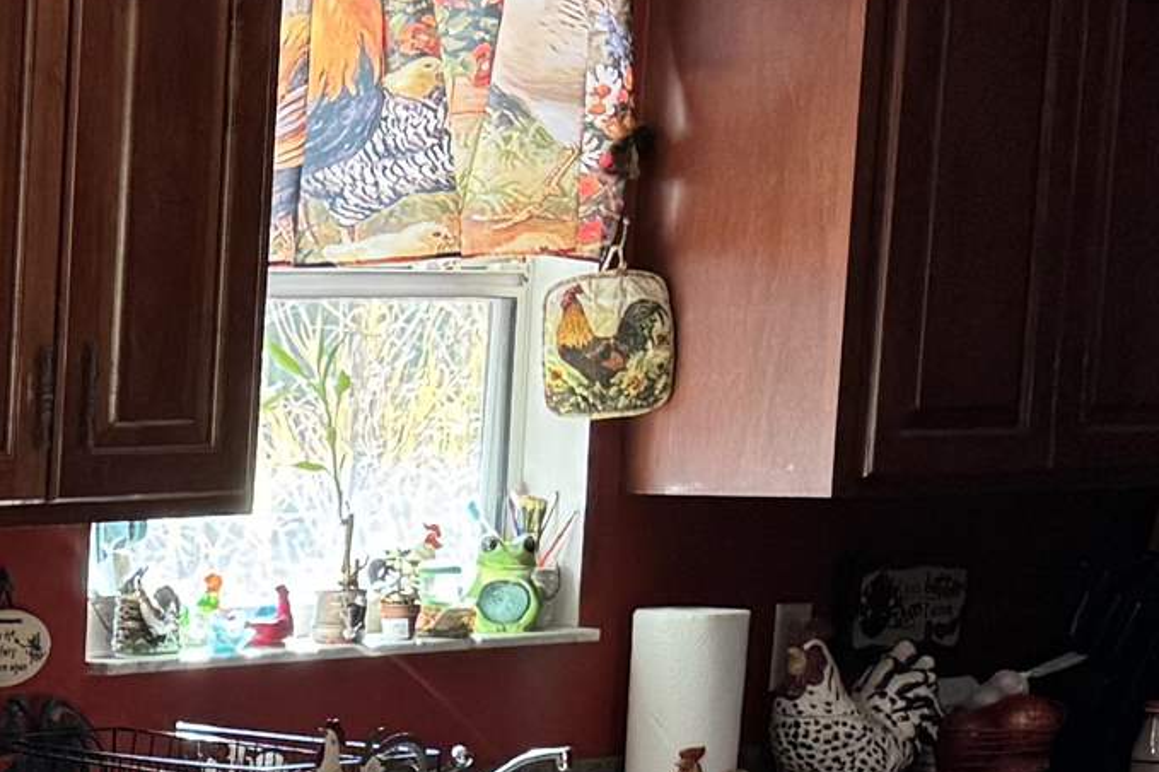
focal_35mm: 113
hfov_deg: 15.2
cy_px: 1015
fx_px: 3636
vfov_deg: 11.8
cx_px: -1040
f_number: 1.78
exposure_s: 1/121
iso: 200
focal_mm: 6.76
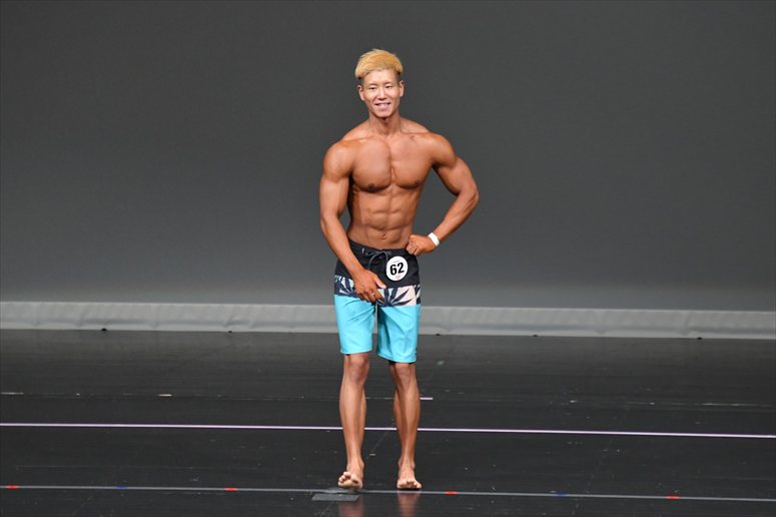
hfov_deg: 6.5
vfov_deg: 4.4
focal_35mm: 315
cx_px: 388
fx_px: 6787
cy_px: 258
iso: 4000
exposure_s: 1/400
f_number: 5.6
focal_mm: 210
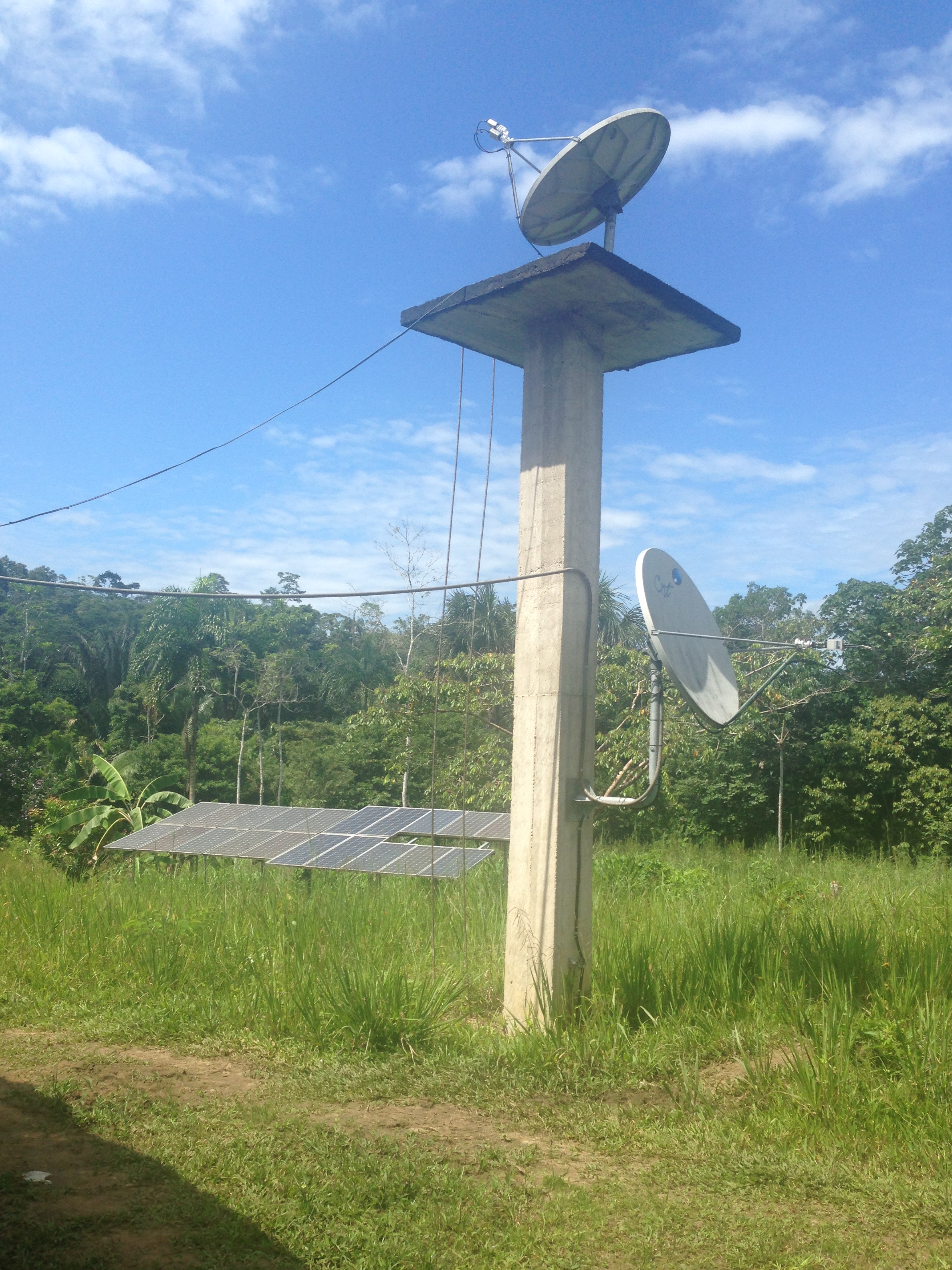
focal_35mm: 34
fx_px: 1247
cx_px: 465
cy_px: 649
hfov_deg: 41.8
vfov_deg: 54.0
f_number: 2.4
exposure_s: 1/1323
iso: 50
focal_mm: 4.12
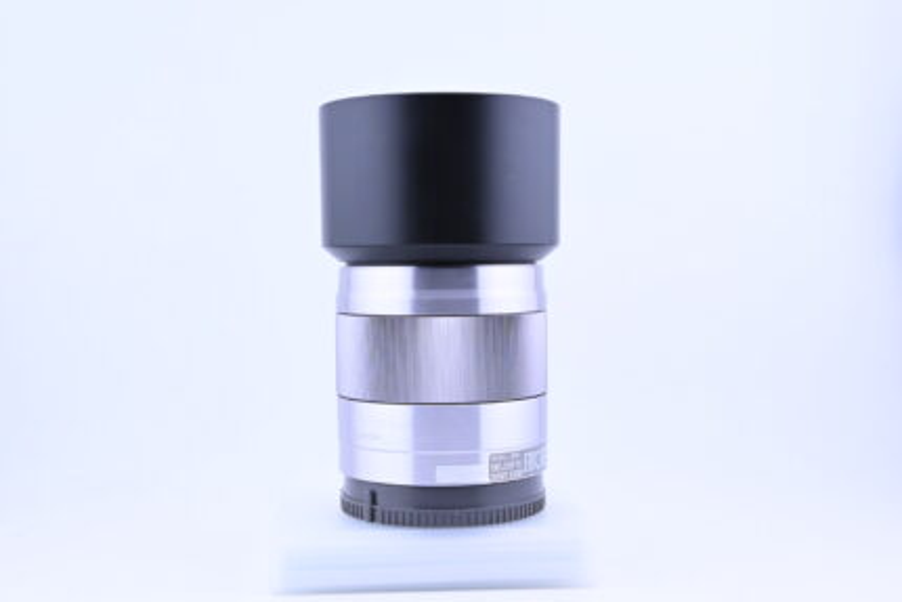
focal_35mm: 46
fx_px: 1153
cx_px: 451
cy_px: 301
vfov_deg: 29.3
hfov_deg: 42.7
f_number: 11
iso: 640
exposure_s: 1/160
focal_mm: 31
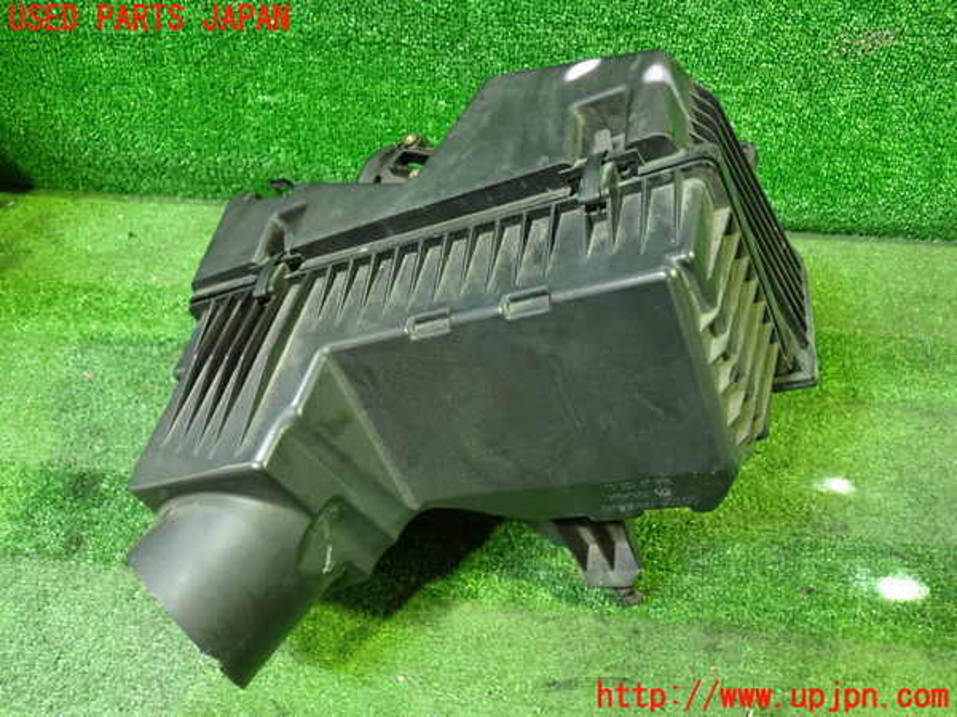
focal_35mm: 30
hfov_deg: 60.0
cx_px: 478
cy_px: 358
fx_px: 829
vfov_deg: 46.8
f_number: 2.3
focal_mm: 5.4
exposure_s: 1/25
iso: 800
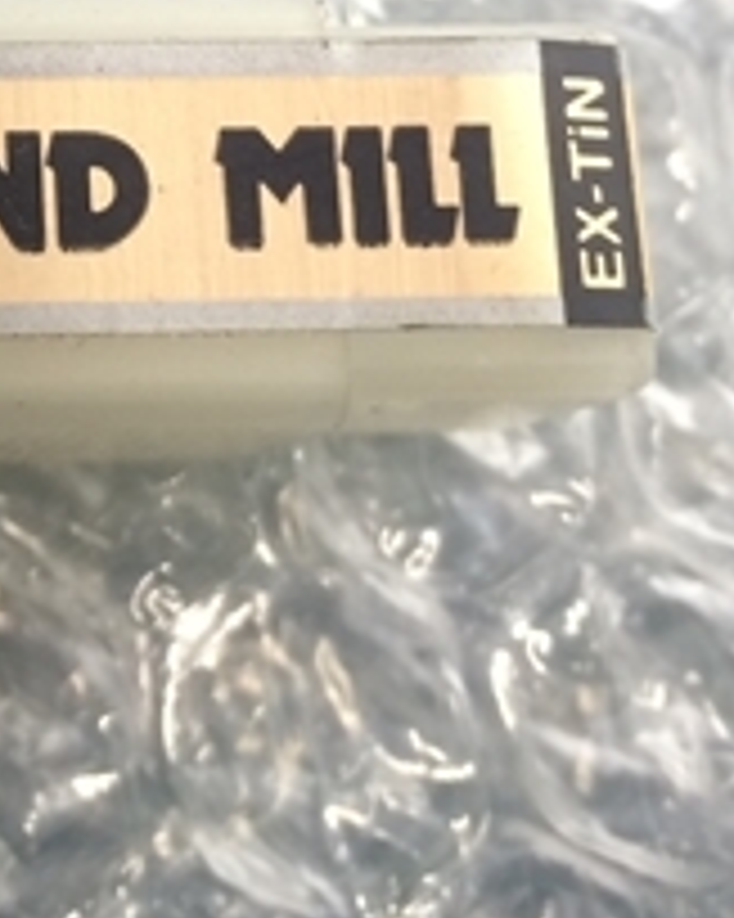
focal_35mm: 89
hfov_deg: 15.9
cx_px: -347
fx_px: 2419
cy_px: 148
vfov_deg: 21.2
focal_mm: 4.15
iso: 100
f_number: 2.2
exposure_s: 1/30
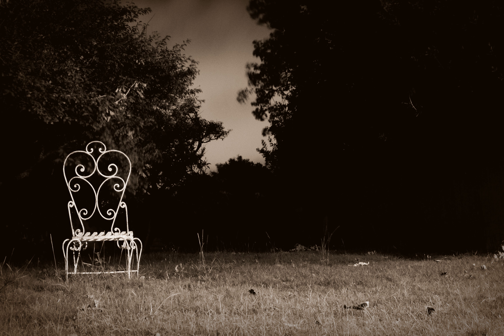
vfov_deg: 28.1
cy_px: 168
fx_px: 672
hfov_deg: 41.1
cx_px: 252
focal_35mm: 48
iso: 800
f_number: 16
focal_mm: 32
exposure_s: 20
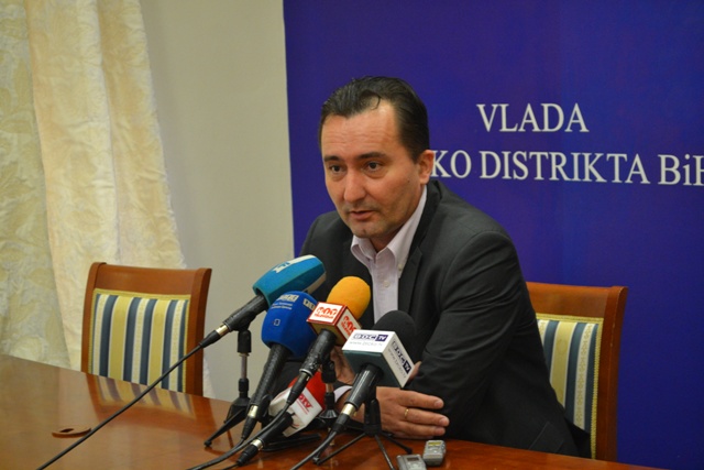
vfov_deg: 16.6
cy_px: 235
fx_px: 1614
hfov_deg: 24.6
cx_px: 352
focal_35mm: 82
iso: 1800
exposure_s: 1/60
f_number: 5.6
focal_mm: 55
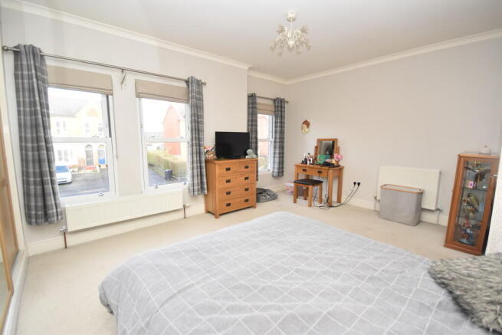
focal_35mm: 15
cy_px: 168
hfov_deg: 100.4
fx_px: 209
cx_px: 251
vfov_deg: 77.4
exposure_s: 1/160
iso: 800
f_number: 4.5
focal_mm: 10
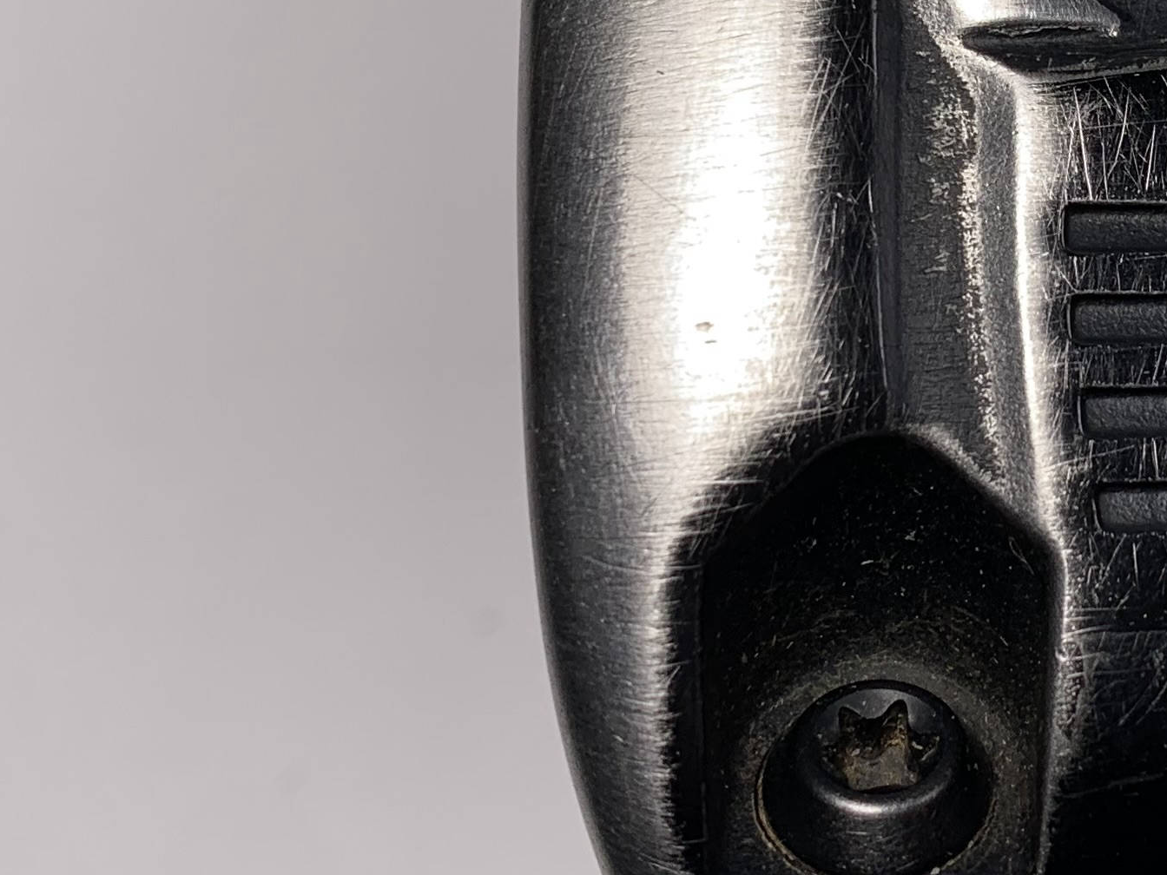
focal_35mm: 78
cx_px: 1082
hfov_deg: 24.2
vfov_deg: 18.7
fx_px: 2630
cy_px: 153
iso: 25
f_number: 1.8
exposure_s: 1/267
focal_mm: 4.25
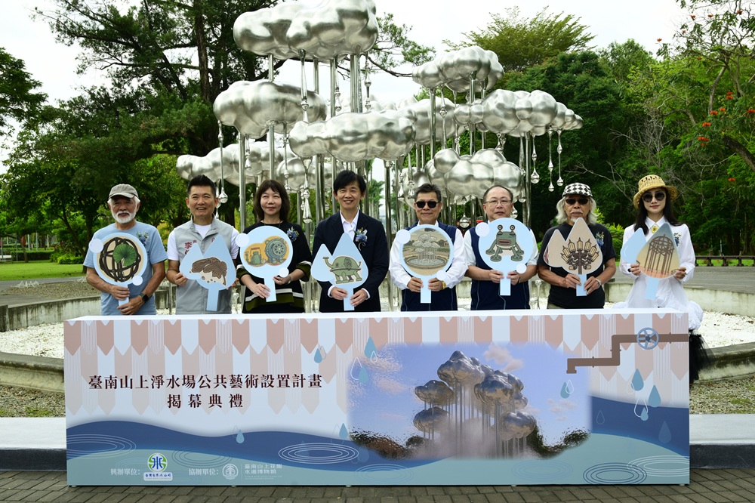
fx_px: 818
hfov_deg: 49.6
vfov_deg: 34.2
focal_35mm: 39
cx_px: 378
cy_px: 252
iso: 125
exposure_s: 1/125
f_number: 8
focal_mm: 39
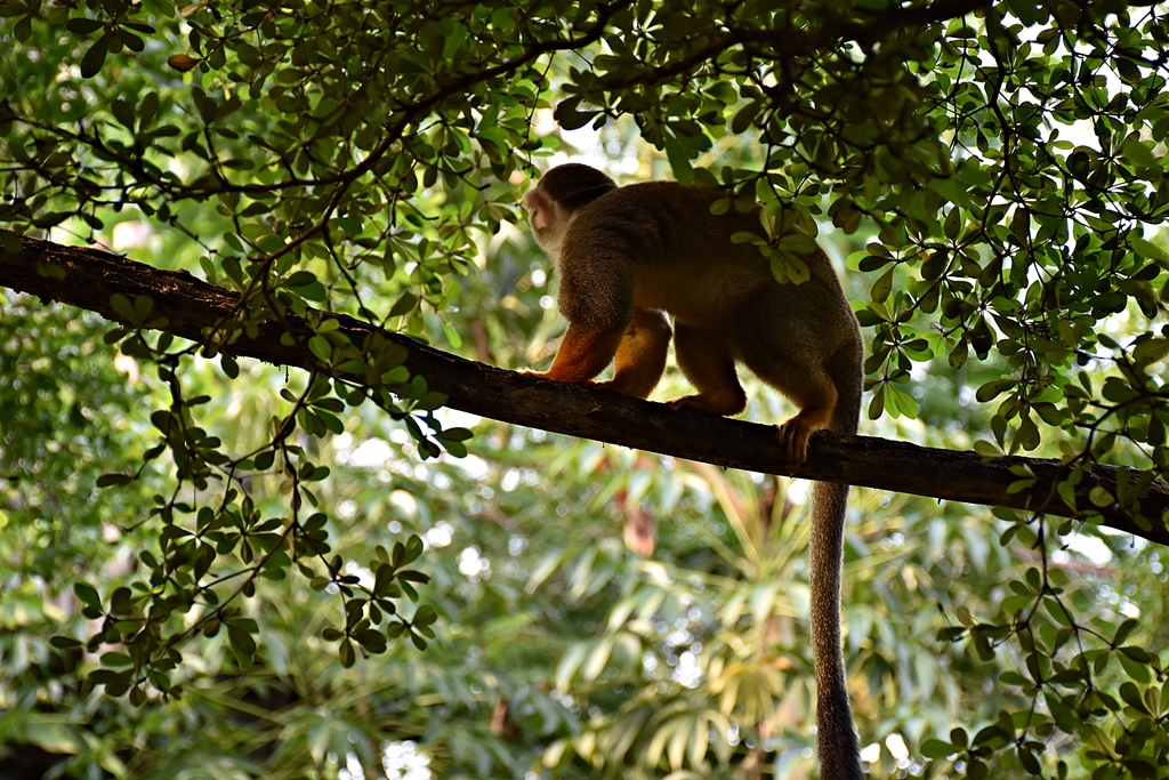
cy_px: 390
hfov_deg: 19.5
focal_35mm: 105
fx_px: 3410
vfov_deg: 13.0
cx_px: 584
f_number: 5
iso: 400
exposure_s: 1/80
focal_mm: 70
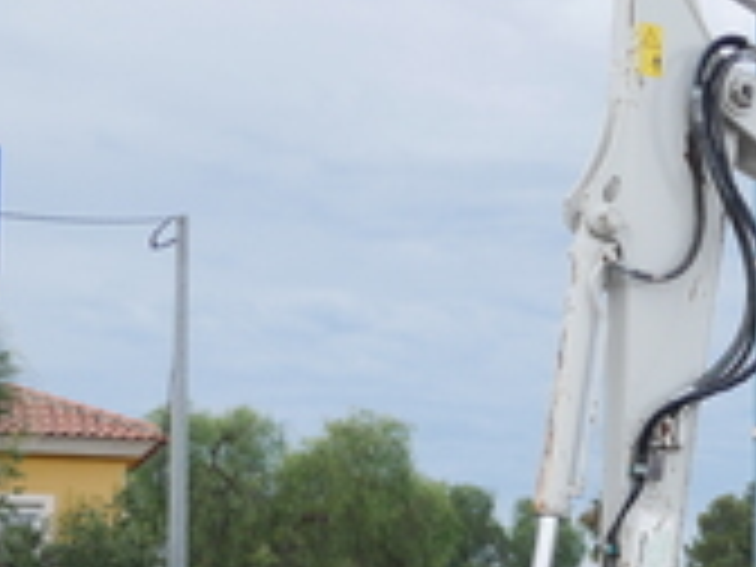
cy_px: 540
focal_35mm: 111
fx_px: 2424
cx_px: 1114
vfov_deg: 13.2
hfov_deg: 16.3
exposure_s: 1/400
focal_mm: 17
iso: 200
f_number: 4
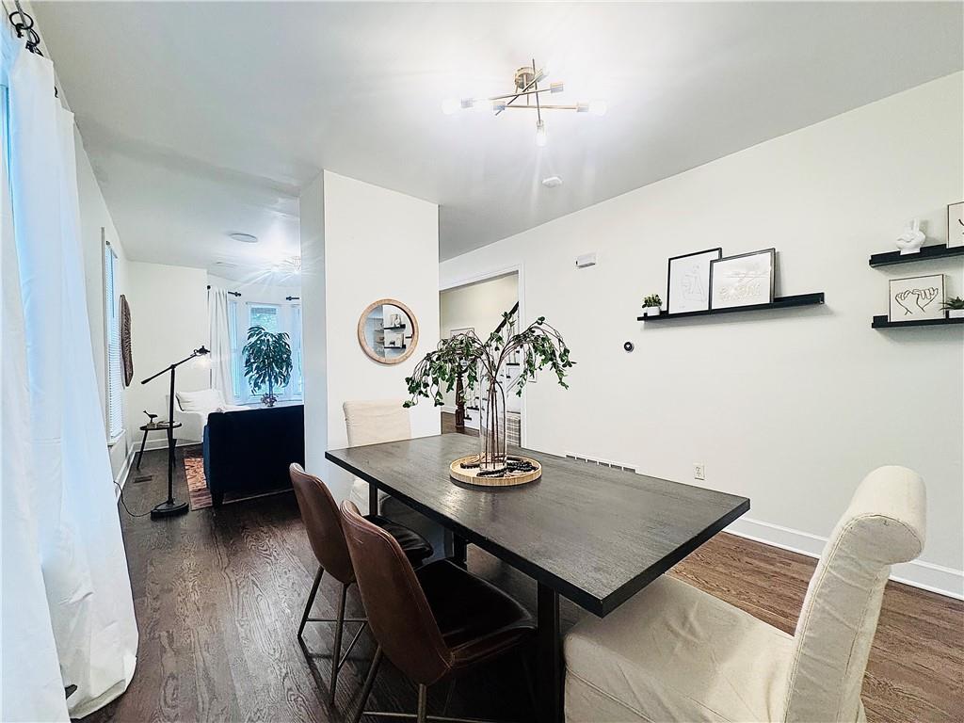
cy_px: 362
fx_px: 390
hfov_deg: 102.1
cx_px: 482
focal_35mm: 14
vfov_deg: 85.7
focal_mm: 2.22
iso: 250
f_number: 2.2
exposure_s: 1/120
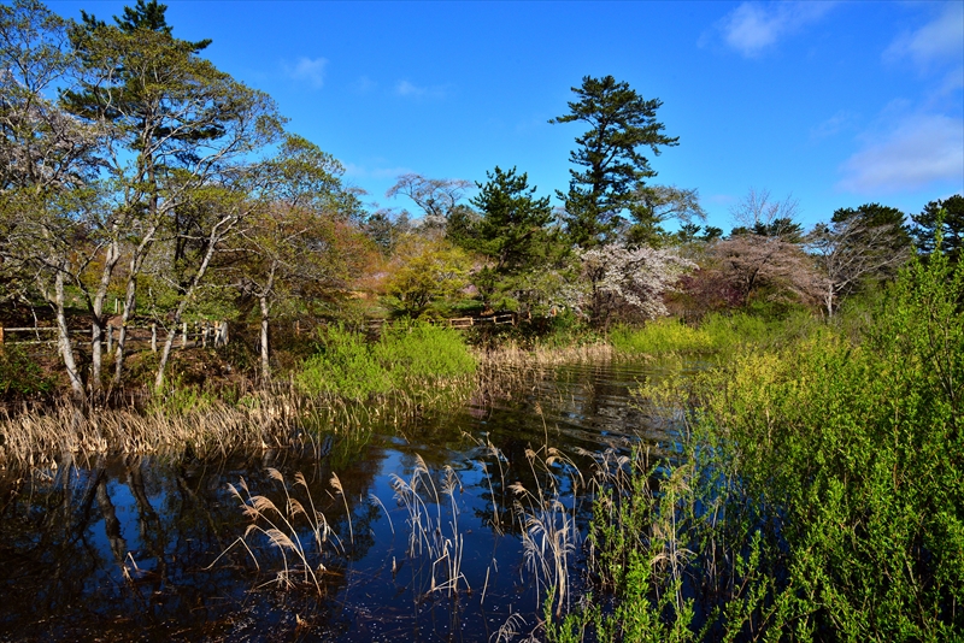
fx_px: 643
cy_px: 322
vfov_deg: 53.2
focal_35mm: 24
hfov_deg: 73.7
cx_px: 482
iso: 400
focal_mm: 24
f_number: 13
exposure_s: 1/640
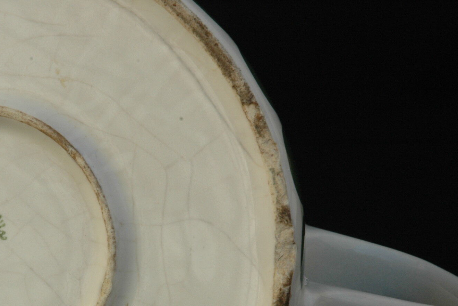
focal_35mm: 178
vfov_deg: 7.7
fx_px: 2264
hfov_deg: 11.5
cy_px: 247
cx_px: 91
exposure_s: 1/80
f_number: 20
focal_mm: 70
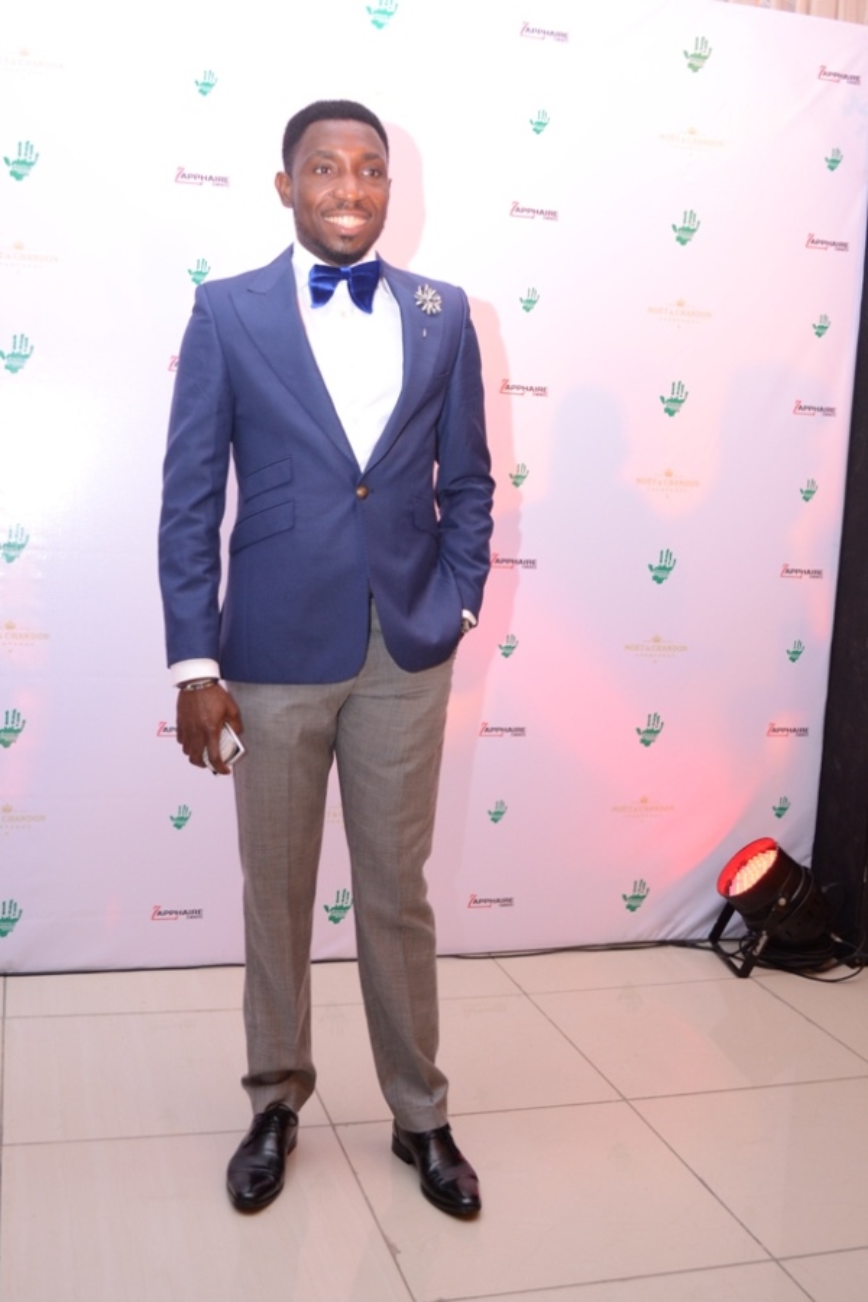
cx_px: 434
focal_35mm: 39
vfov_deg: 49.6
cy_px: 651
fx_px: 1410
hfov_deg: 34.2
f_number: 4.5
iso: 800
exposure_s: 1/40
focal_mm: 26
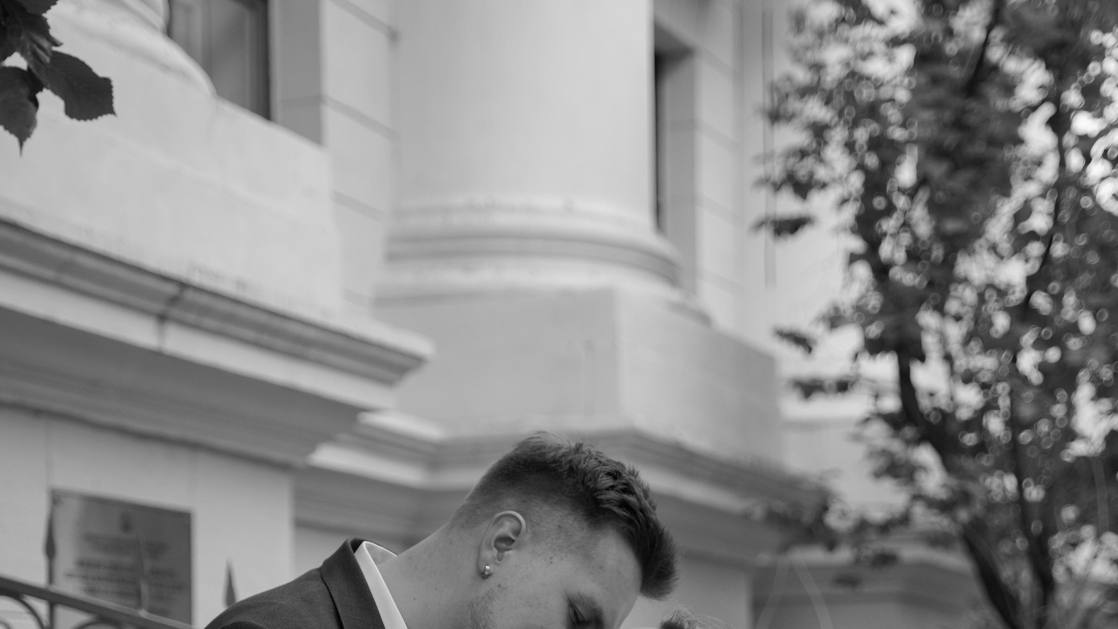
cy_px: 819
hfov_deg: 26.9
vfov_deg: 14.6
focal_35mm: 79
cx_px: 559
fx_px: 2342
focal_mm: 50
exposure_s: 1/800
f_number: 2.8
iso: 250
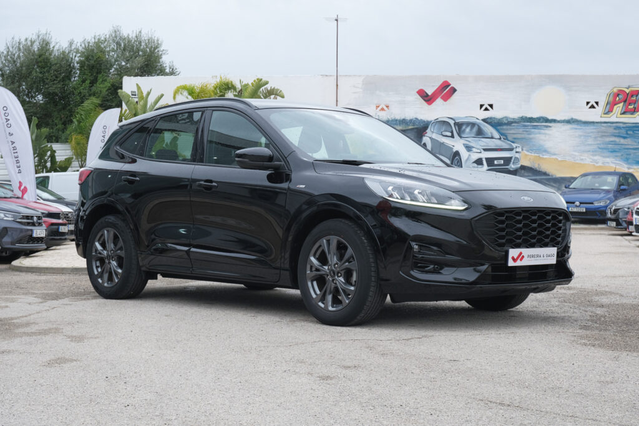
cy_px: 213
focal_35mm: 61
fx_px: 1083
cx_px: 320
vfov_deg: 22.3
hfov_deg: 32.9
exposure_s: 1/60
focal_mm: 40.8
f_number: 9
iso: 160
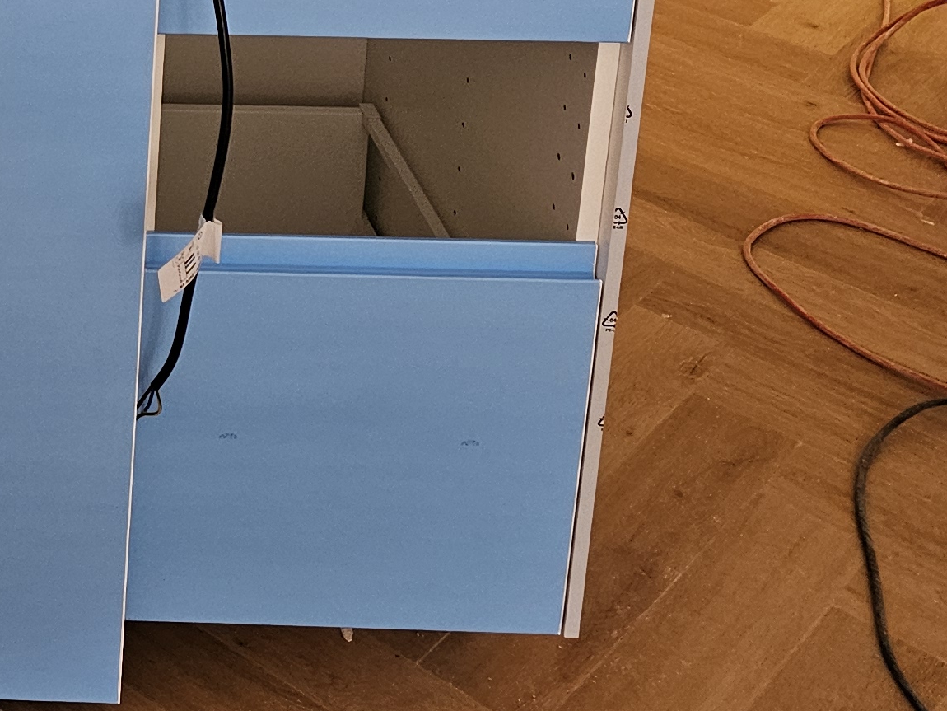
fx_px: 2189
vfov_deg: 16.2
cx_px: -446
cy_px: -467
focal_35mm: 80
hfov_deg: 21.0
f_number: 1.7
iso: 200
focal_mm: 6.3
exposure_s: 1/100
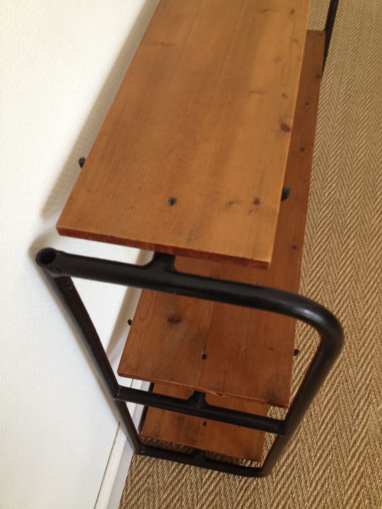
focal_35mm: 35
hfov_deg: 40.7
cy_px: 254
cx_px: 191
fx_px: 515
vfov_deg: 52.6
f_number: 2.4
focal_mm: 4.28
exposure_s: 1/20
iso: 125
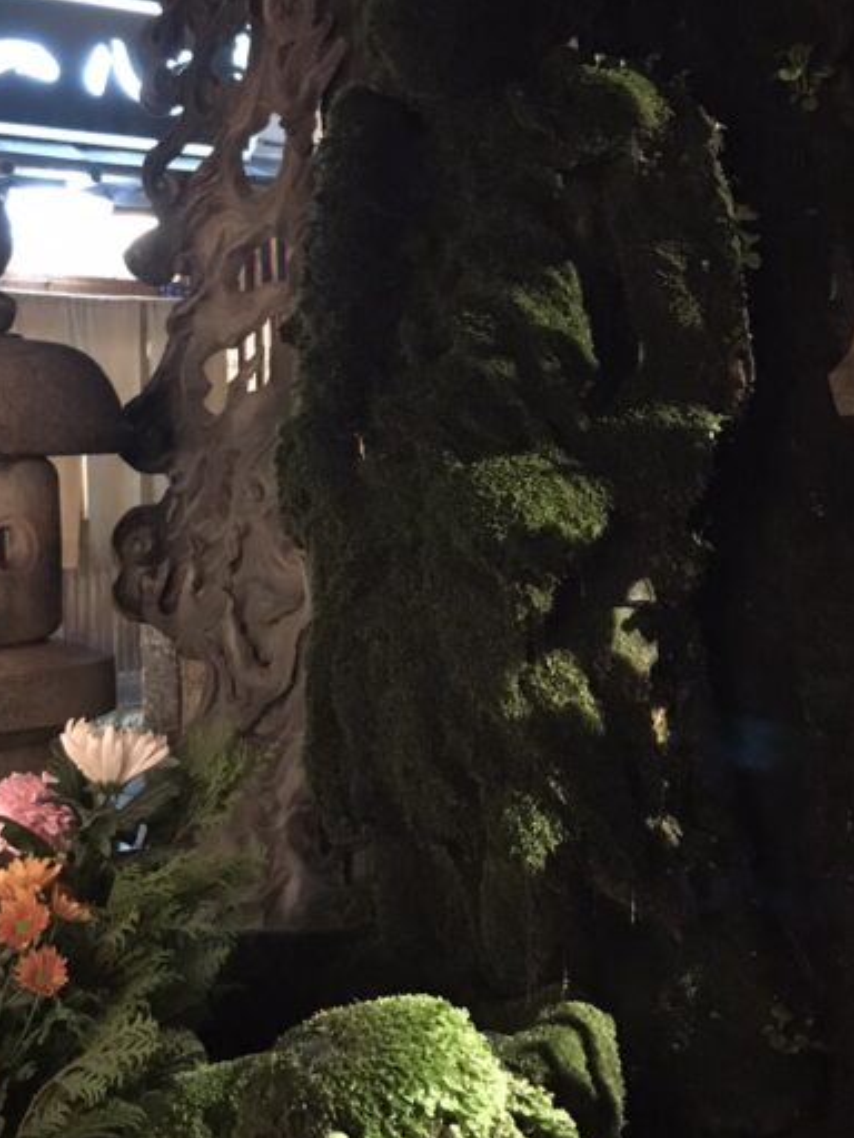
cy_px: 487
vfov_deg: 34.3
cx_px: 400
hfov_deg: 26.1
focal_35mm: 56
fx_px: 1842
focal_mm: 3.99
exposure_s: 1/4
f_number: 1.8
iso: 125
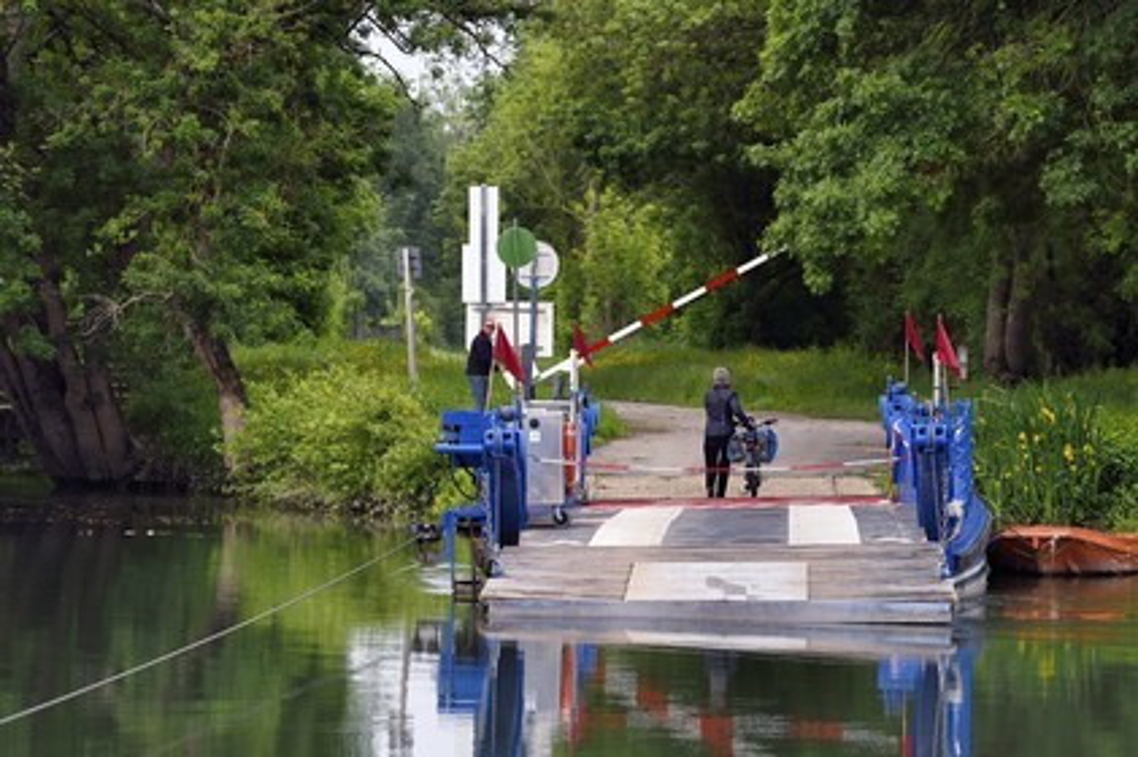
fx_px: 6317
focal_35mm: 200
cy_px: 378
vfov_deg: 6.9
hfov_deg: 10.3
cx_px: 569
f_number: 9
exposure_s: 1/320
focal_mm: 200
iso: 400
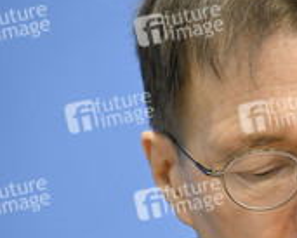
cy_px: 156
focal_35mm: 742
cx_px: 307
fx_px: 6526
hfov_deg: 2.6
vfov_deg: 2.1
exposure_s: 1/400
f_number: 5.6
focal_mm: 300
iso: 3200
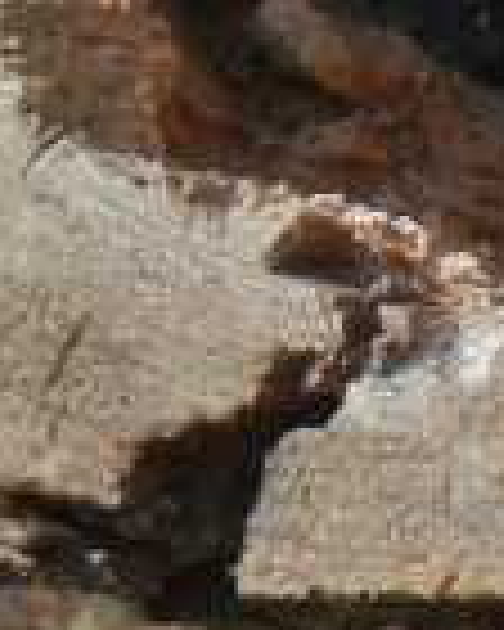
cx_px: 171
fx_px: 11877
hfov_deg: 2.4
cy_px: -504
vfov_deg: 3.0
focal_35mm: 637
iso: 160
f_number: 4.4
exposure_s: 1/86.6
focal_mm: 16
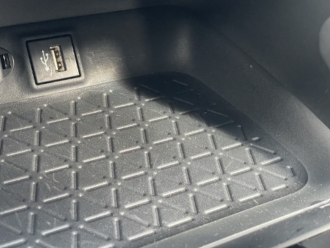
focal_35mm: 72
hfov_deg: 26.8
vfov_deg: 20.4
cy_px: 121
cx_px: 107
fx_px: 687
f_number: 2
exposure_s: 1/60
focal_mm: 6
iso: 250
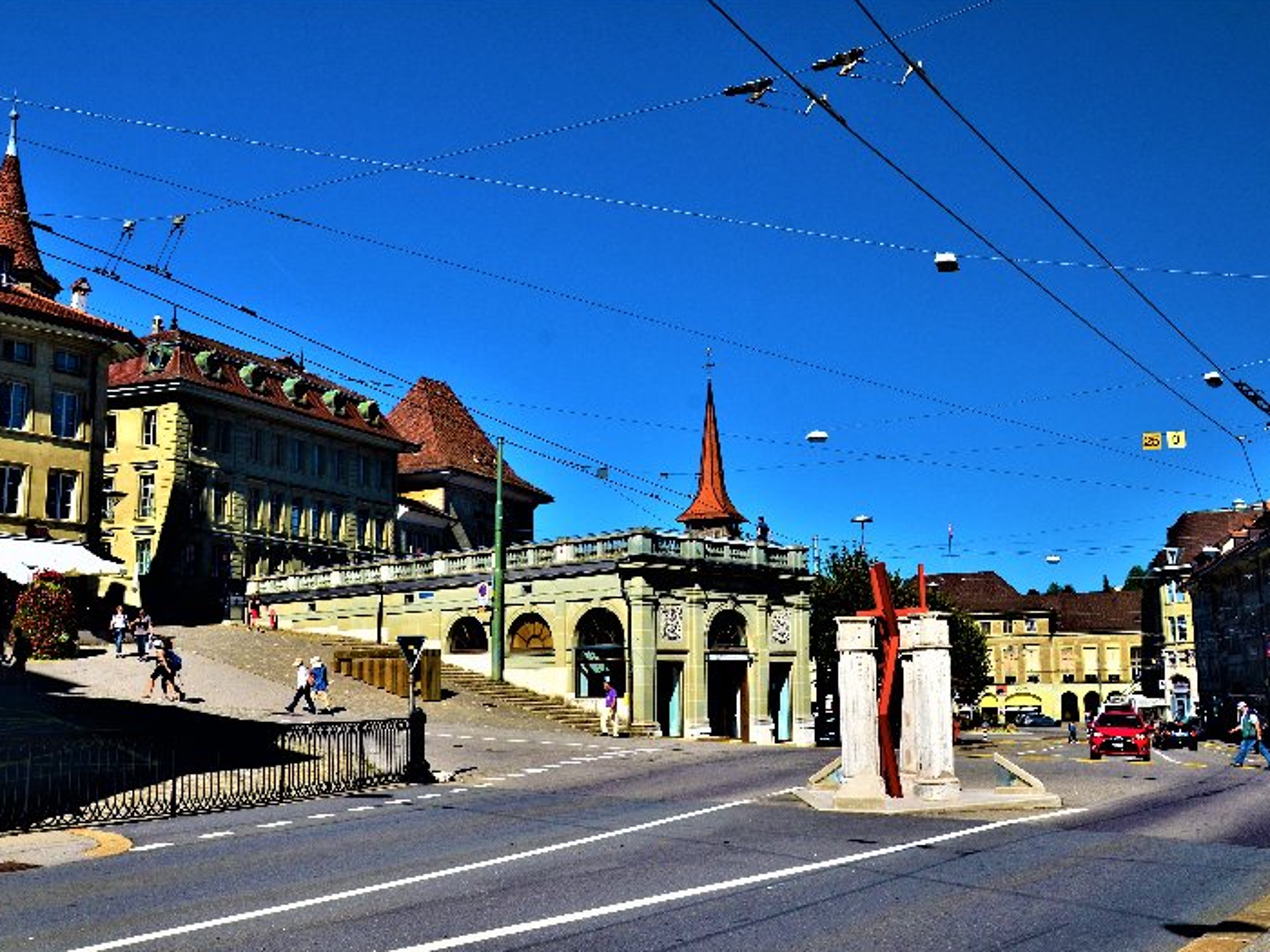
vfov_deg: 41.2
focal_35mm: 35
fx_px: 1268
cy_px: 477
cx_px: 644
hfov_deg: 53.2
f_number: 10
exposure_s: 1/250
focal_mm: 21
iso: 320
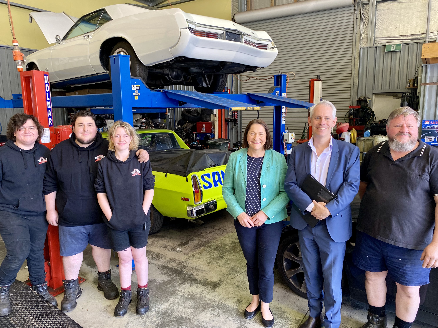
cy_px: 164
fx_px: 329
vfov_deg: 53.1
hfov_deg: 67.3
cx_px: 219
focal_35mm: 26
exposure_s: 1/100
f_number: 1.8
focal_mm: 4.25
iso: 100
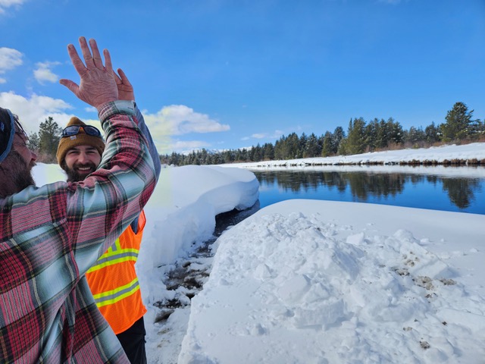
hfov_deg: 73.9
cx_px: 242
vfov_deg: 58.9
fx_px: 322
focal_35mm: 23
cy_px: 182
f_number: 1.8
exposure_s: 1/1737
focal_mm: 5.4
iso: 25
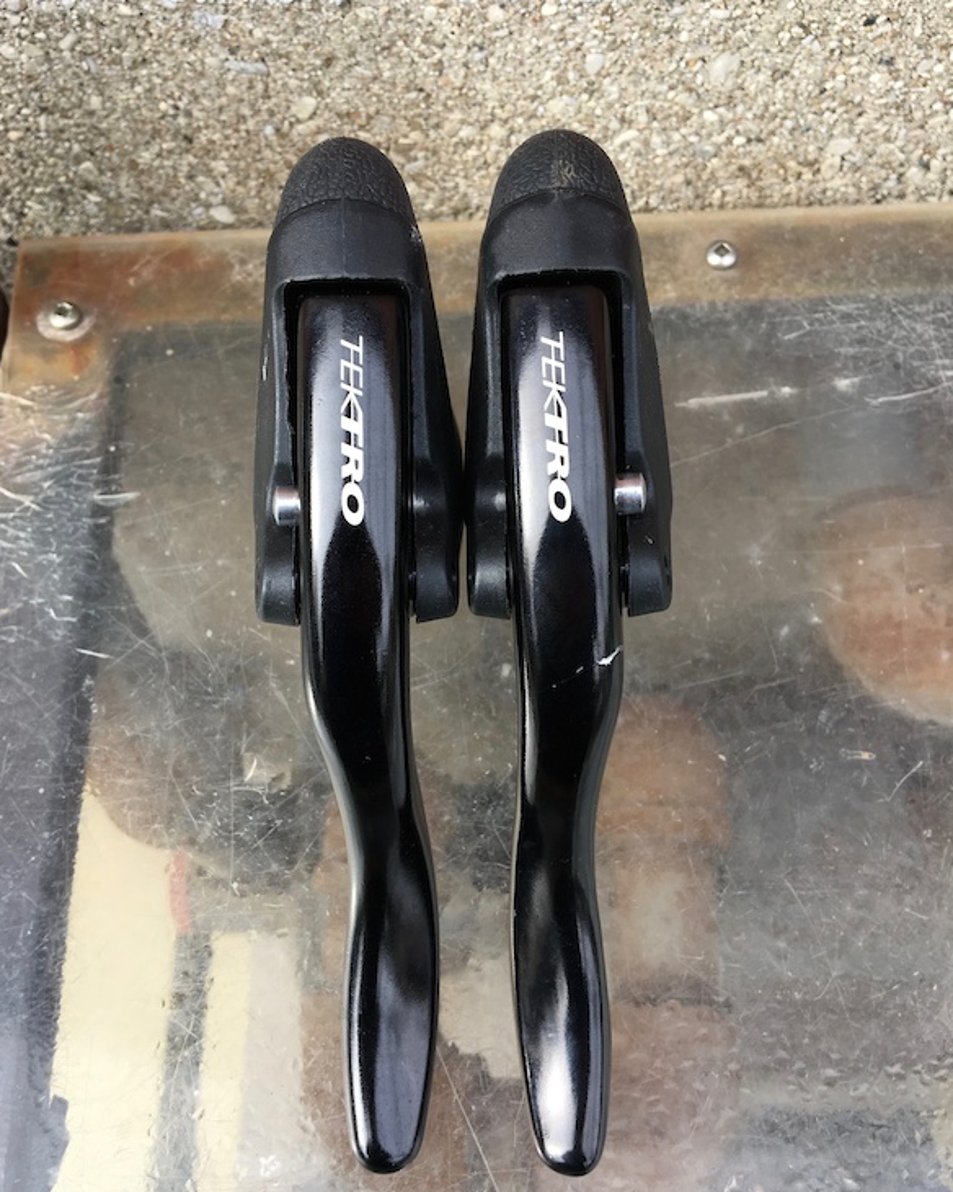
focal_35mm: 31
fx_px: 1093
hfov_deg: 47.1
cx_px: 465
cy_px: 609
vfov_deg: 57.2
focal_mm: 4.15
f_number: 2.2
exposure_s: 1/149
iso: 25
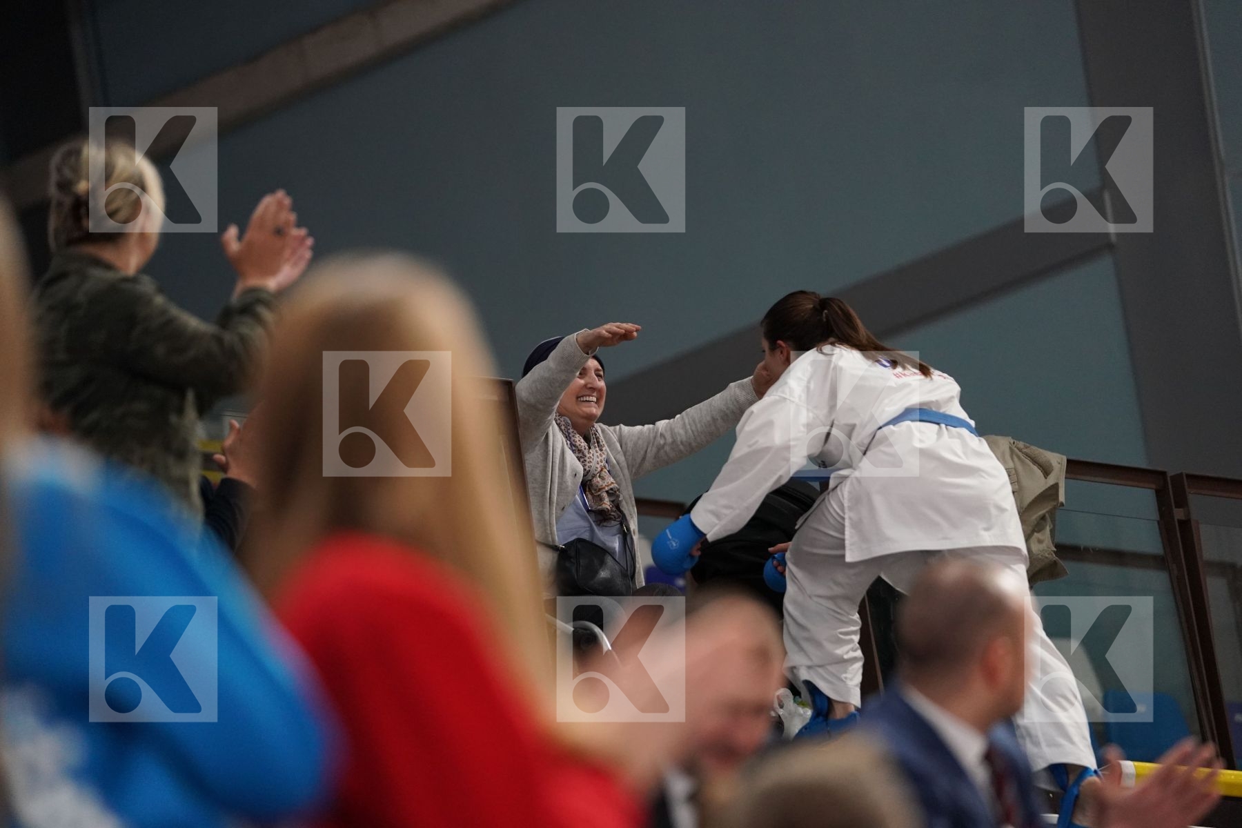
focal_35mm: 200
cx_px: 621
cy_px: 414
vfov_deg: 6.9
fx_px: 6899
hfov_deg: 10.3
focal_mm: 200
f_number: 2.8
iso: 4000
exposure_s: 1/1000
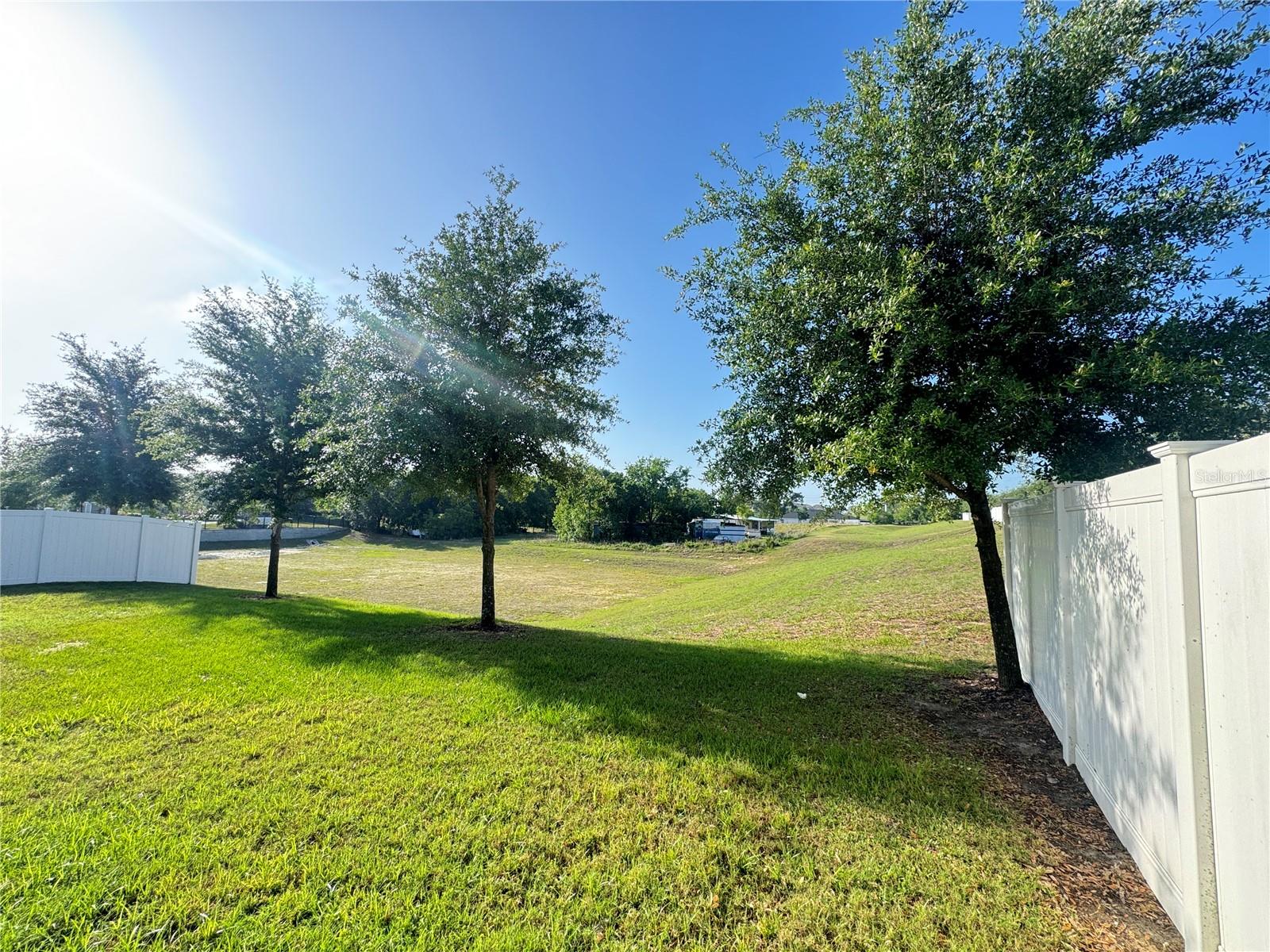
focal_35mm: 14
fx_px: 514
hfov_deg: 102.1
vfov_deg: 85.7
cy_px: 476
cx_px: 635
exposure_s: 1/418
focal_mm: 2.22
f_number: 2.2
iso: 40
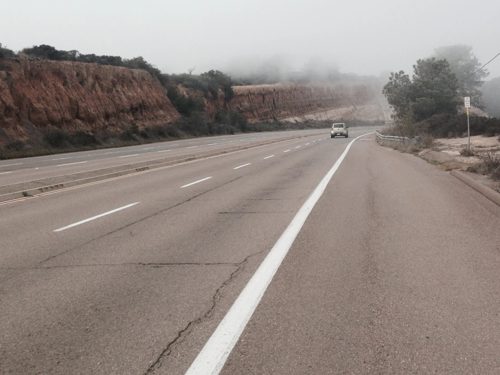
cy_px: 123
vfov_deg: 28.4
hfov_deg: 37.3
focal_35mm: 51
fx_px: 737
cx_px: 313
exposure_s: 1/1427
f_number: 2.4
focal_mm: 4.12
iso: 50
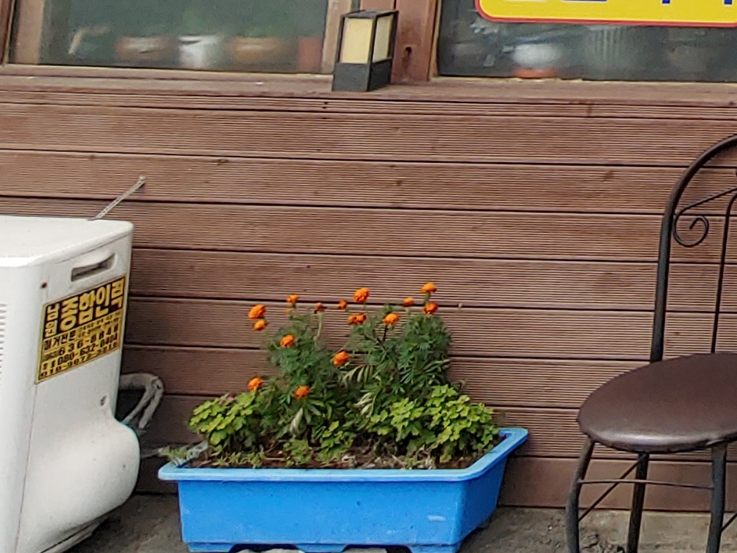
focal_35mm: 70
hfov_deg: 19.4
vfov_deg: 17.1
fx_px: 1490
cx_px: 1387
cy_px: -455
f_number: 1.9
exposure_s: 1/595
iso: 50
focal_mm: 2.18
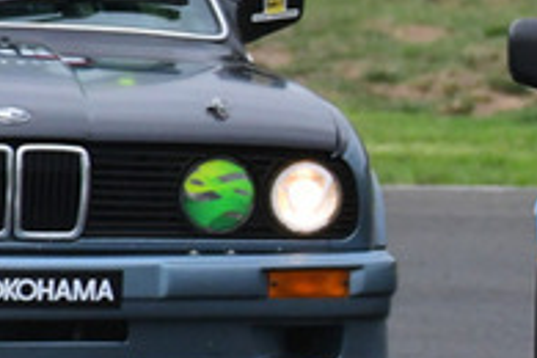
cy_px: 160
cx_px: 961
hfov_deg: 0.7
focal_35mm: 2950
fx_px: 44001
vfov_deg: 0.5
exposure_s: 1/640
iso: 2000
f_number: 9
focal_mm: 480
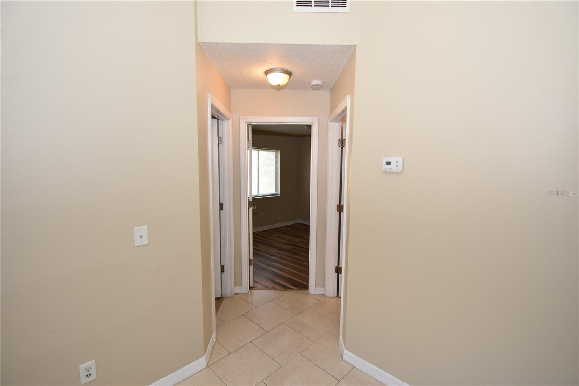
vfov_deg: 77.3
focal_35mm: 15
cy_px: 193
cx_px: 290
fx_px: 241
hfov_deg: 100.4
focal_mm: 10
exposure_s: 1/60
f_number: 4
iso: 280
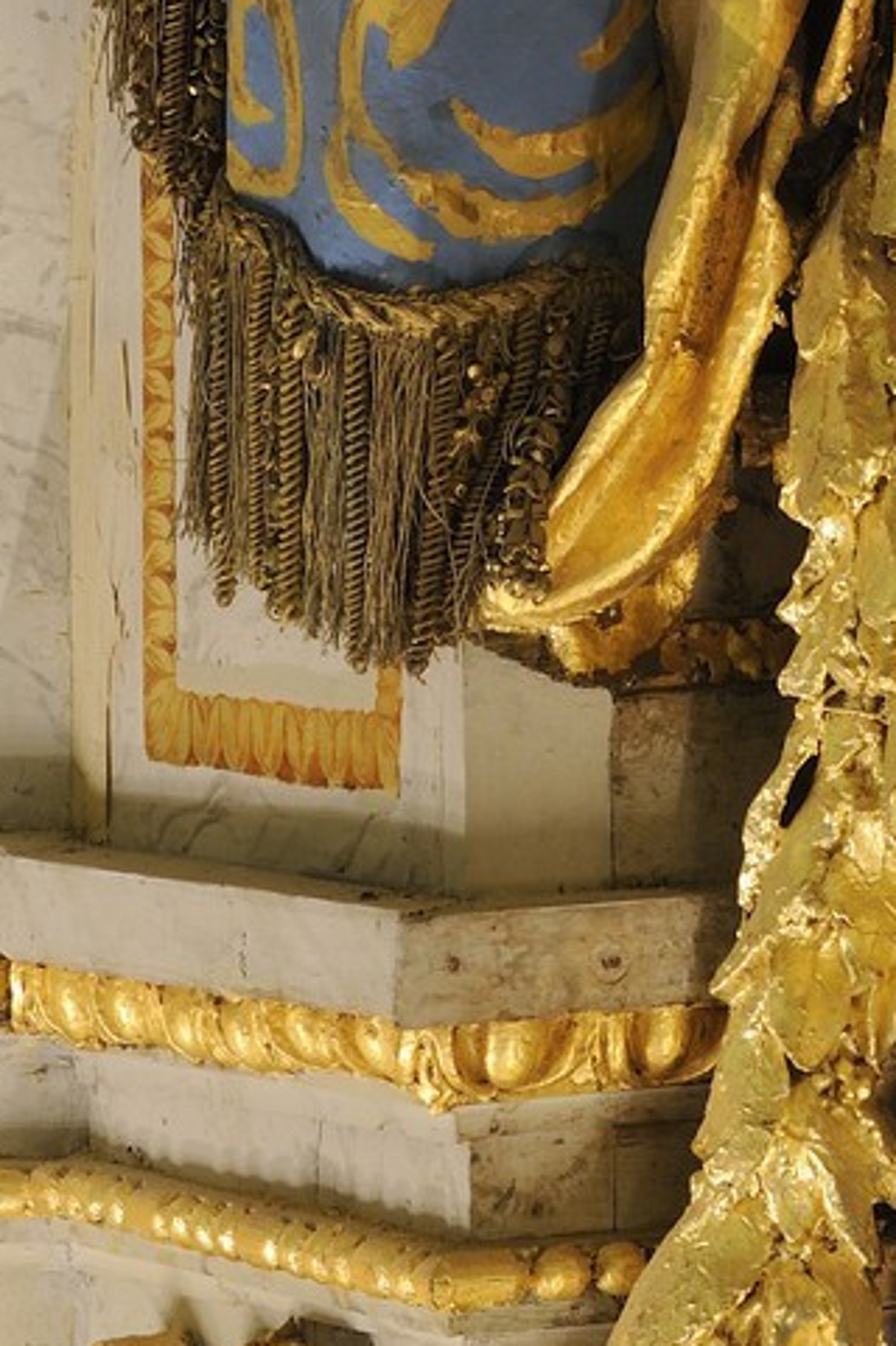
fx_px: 19290
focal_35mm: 516
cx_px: 1268
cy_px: -523
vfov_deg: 4.0
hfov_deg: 2.7
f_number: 11
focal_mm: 155
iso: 200
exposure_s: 20
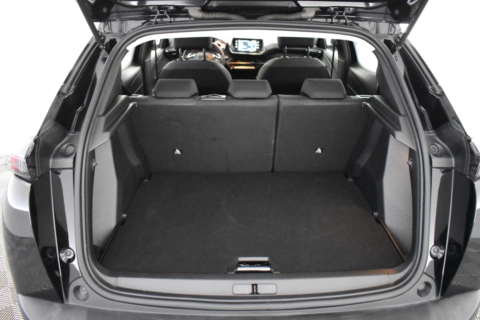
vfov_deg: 46.4
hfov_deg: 65.5
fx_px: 373
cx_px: 245
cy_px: 160
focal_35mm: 28
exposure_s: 1/60
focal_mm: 18
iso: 12800
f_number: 3.5
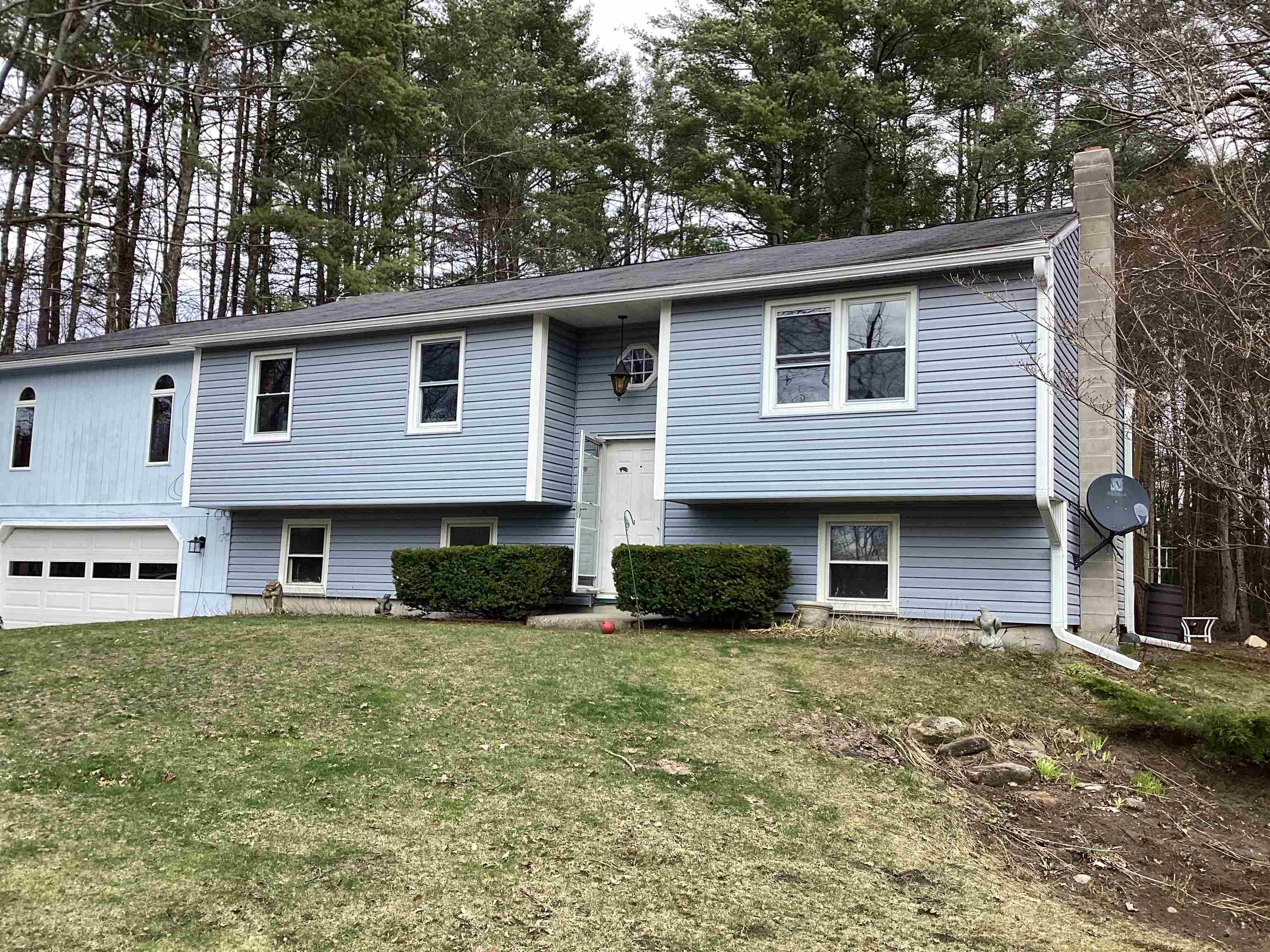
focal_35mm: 31
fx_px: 1137
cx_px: 635
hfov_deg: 58.4
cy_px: 476
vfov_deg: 45.4
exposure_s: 1/500
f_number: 2.4
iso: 25
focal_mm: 3.3
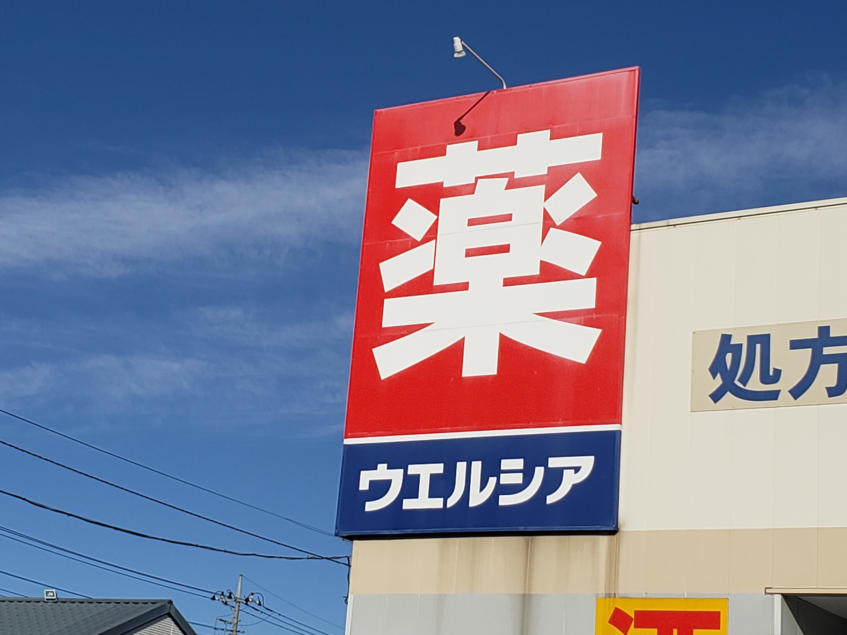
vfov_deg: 53.1
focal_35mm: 26
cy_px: 318
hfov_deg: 67.3
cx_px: 424
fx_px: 636
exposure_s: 1/3988
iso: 50
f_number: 2.4
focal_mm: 4.3
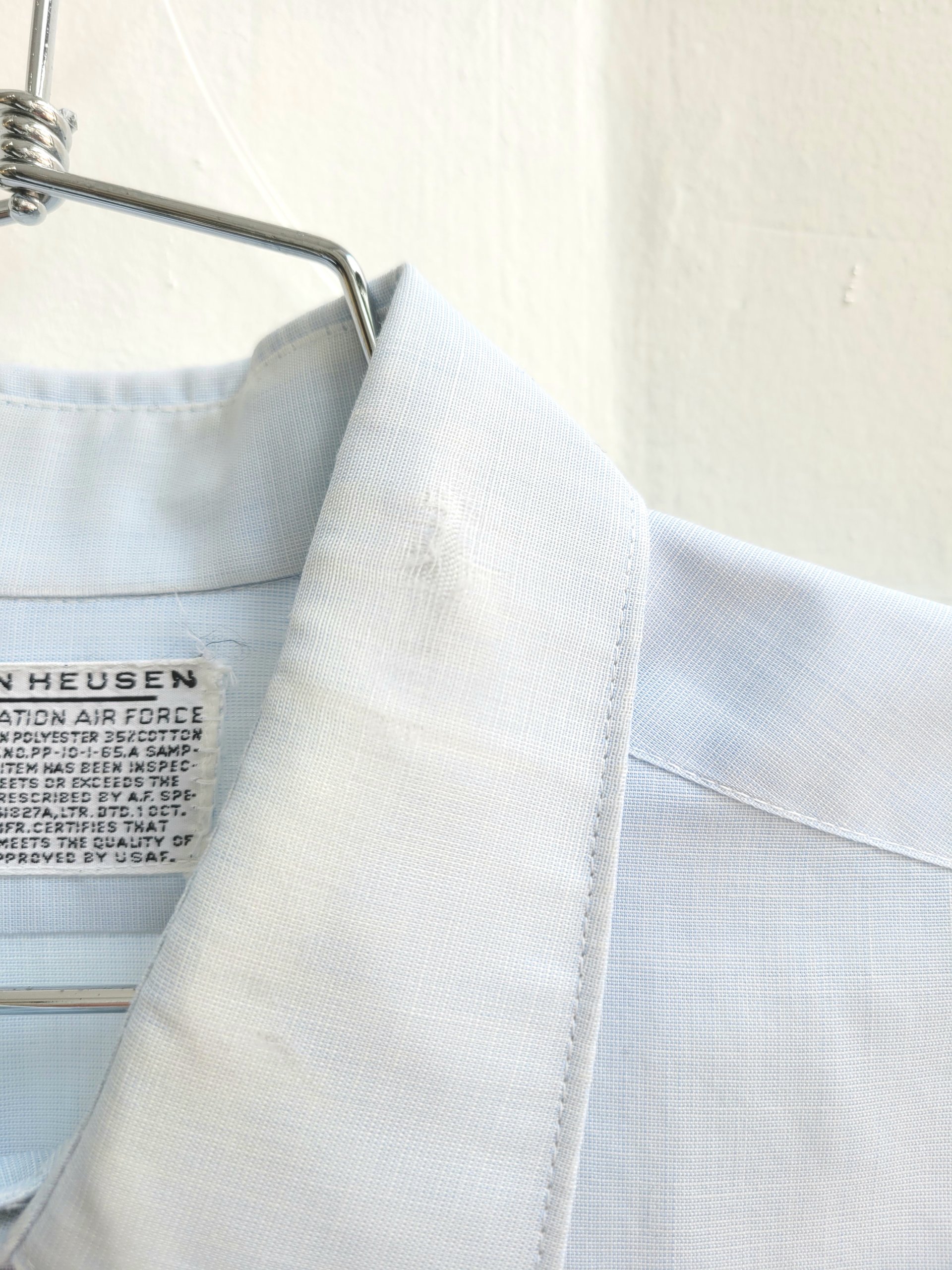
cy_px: 635
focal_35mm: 26
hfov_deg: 53.1
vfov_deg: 67.3
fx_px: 953
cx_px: 476
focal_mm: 5.4
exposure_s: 1/120
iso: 40
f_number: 1.8
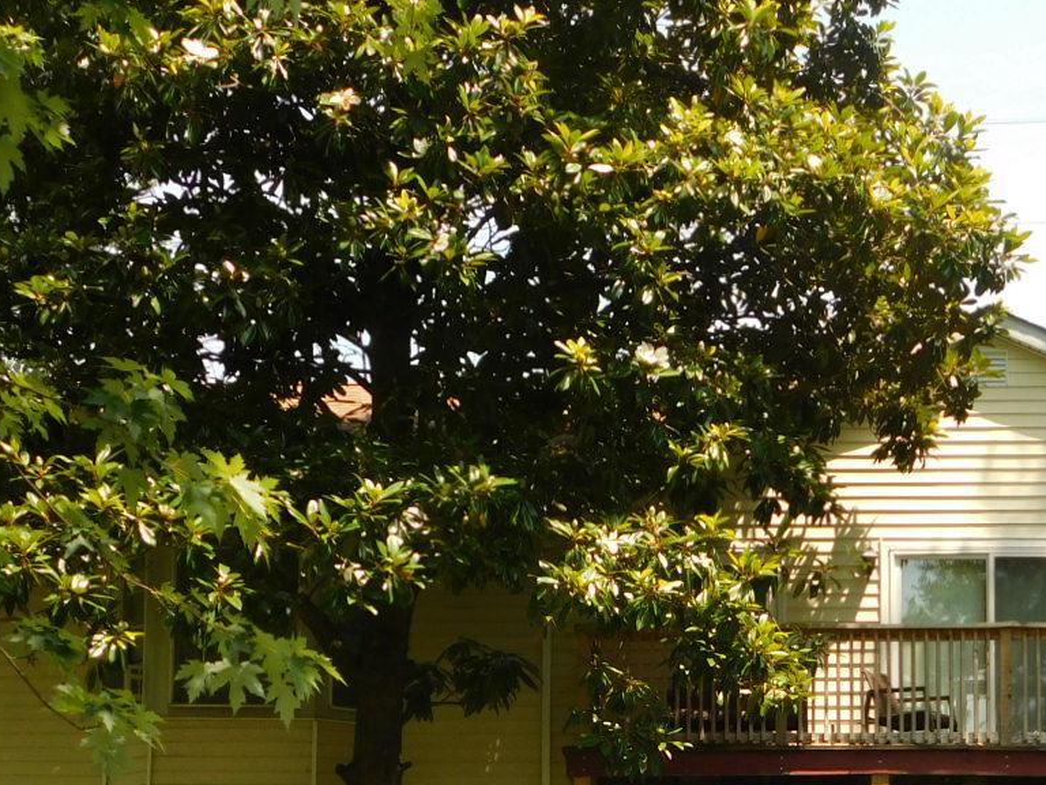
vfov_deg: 19.2
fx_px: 2266
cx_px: 637
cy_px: 752
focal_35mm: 75
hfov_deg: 25.9
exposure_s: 1/400
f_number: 3.5
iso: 125
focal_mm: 6.3
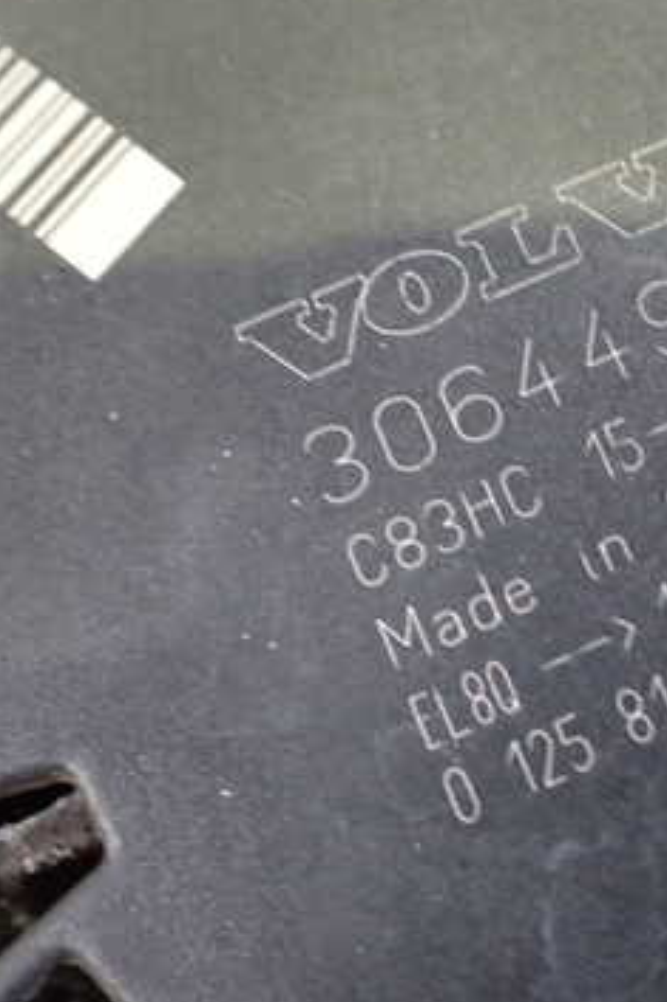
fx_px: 1474
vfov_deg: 37.5
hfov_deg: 24.4
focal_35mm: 53
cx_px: 658
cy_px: 528
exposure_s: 1/30
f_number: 2.3
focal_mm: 5.4
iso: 1000
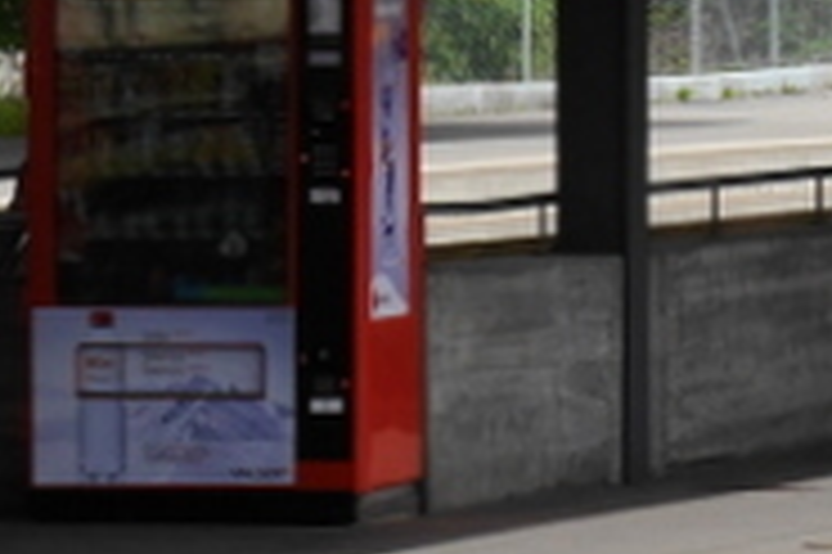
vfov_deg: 1.9
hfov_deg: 2.8
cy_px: -59
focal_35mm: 732
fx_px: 16902
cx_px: 2136
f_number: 7.1
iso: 160
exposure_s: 1/500
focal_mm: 65
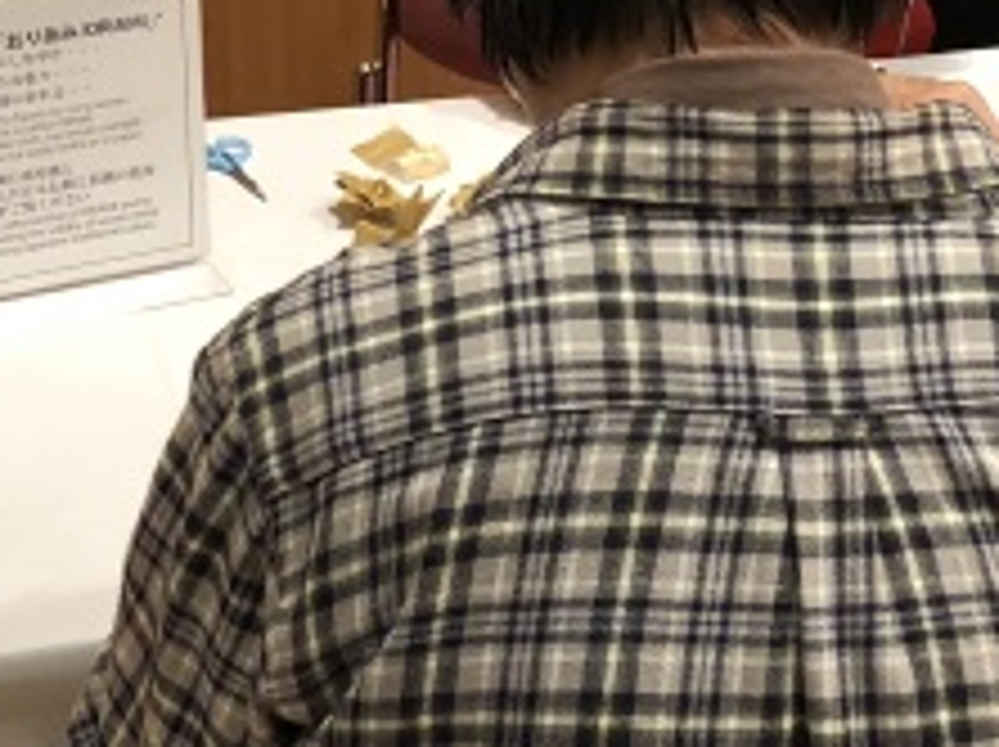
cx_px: 801
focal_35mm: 101
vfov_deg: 14.5
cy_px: 117
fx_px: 2912
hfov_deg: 19.3
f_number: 1.8
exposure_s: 1/15
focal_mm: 4
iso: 80
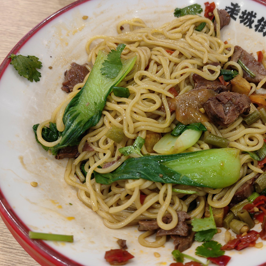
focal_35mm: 32
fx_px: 278
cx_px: 172
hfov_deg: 50.4
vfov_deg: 51.1
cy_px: 132
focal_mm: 5.54
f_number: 1.8
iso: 200
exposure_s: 1/100
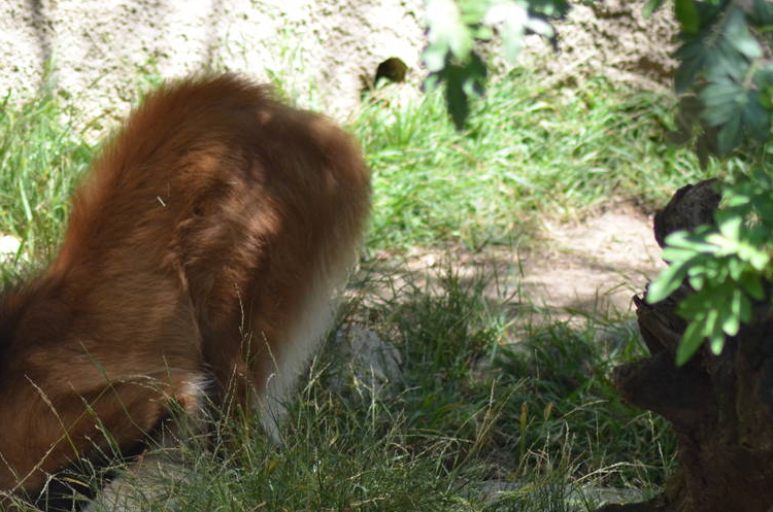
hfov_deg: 5.9
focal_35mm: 352
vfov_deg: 3.9
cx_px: 156
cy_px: 347
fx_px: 7544
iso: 400
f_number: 5
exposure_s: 1/400
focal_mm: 110
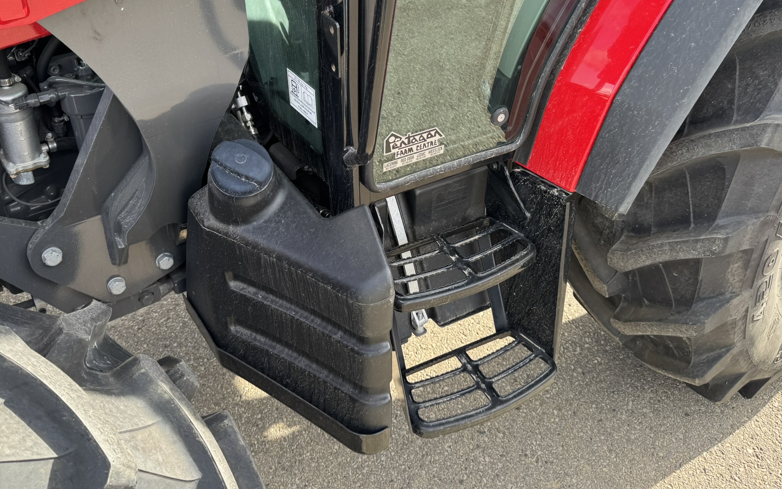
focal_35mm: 33
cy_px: 142
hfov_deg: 58.1
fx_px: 703
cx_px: 369
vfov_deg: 37.7
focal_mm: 6.76
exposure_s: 1/278
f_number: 1.78
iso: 80
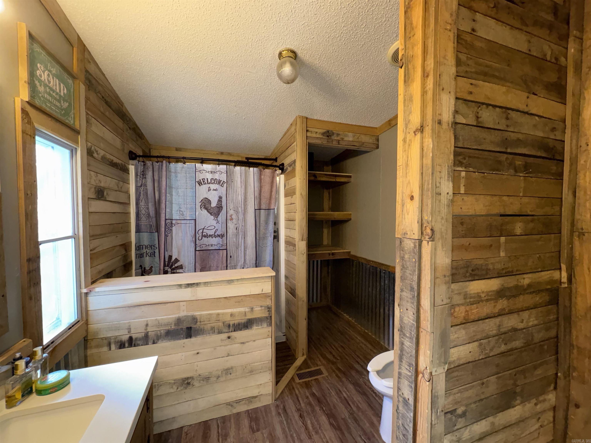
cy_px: 222
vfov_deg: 85.7
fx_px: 239
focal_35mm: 14
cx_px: 296
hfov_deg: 102.1
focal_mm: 2.22
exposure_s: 1/120
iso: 200
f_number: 2.2
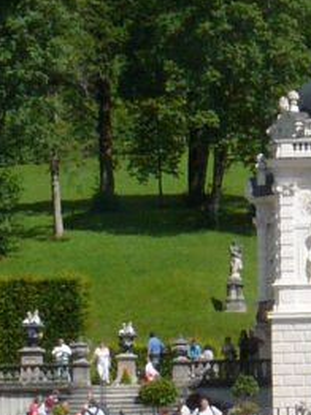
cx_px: 601
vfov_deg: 10.0
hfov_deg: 7.2
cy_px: 84
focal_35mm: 198
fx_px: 2376
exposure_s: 1/200
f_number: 8
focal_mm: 6
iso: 100
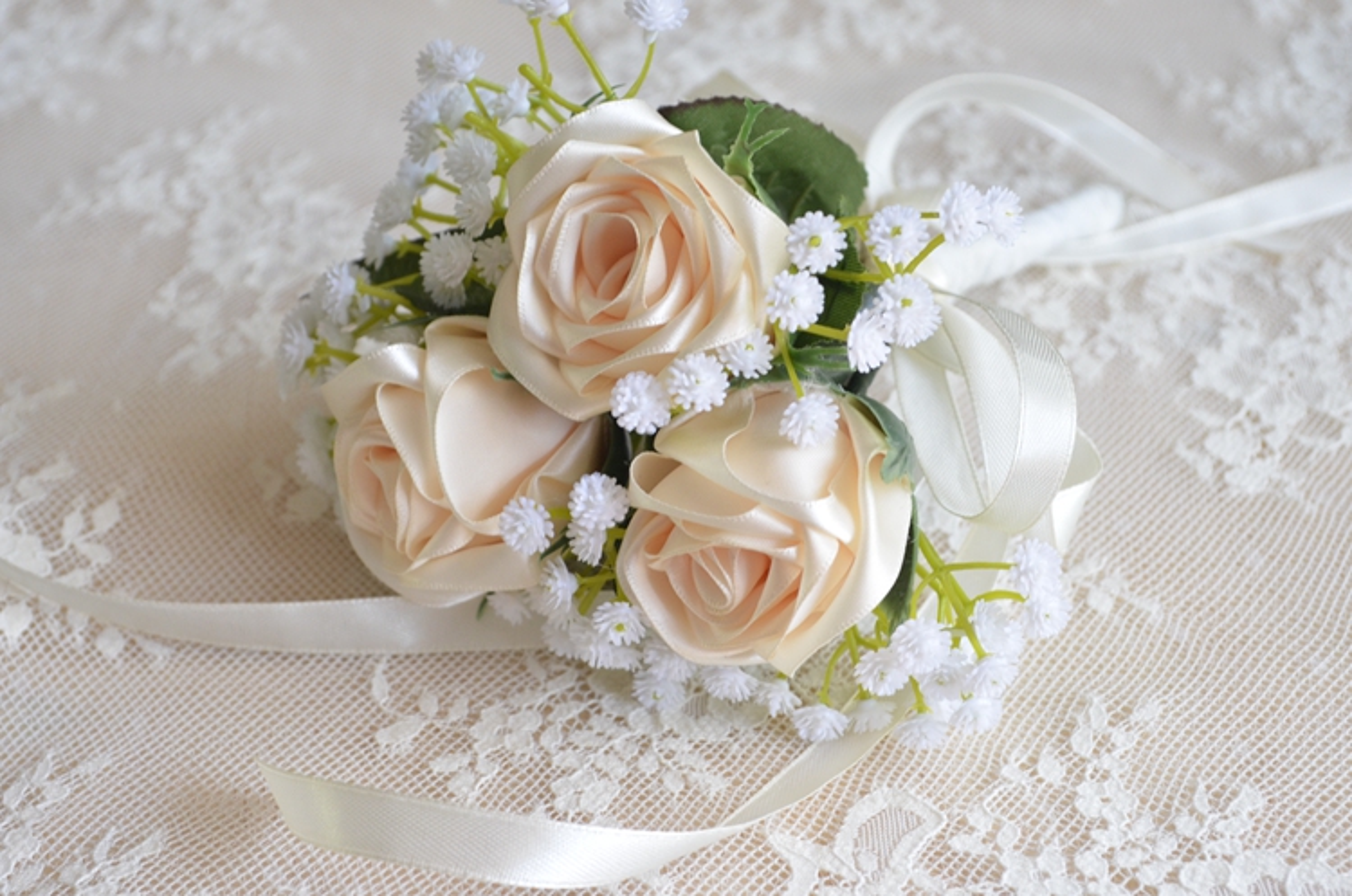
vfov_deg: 20.1
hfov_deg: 29.9
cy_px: 448
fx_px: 2530
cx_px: 676
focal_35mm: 68
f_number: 6.3
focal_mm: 45
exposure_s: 1/50
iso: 1000
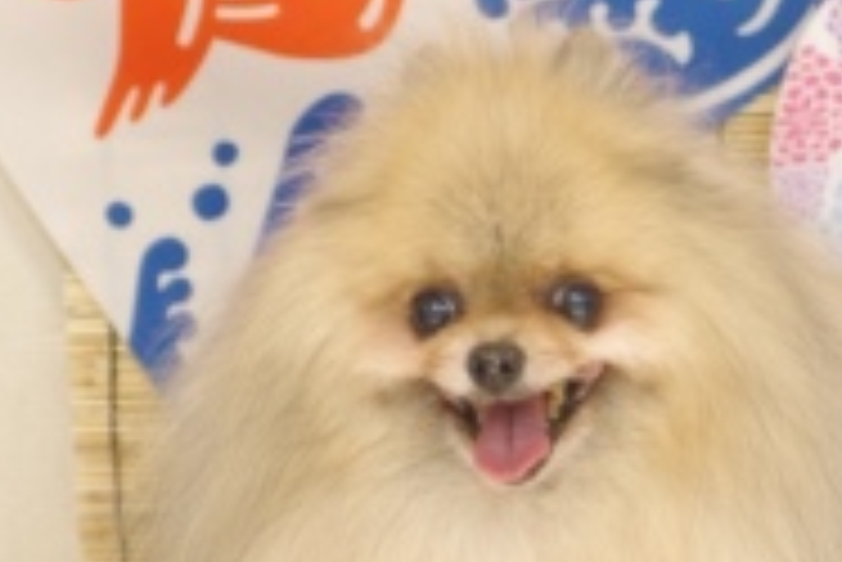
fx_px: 4705
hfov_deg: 10.2
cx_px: 513
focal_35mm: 201
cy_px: 292
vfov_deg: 6.8
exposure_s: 1/50
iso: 640
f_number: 2.8
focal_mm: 63
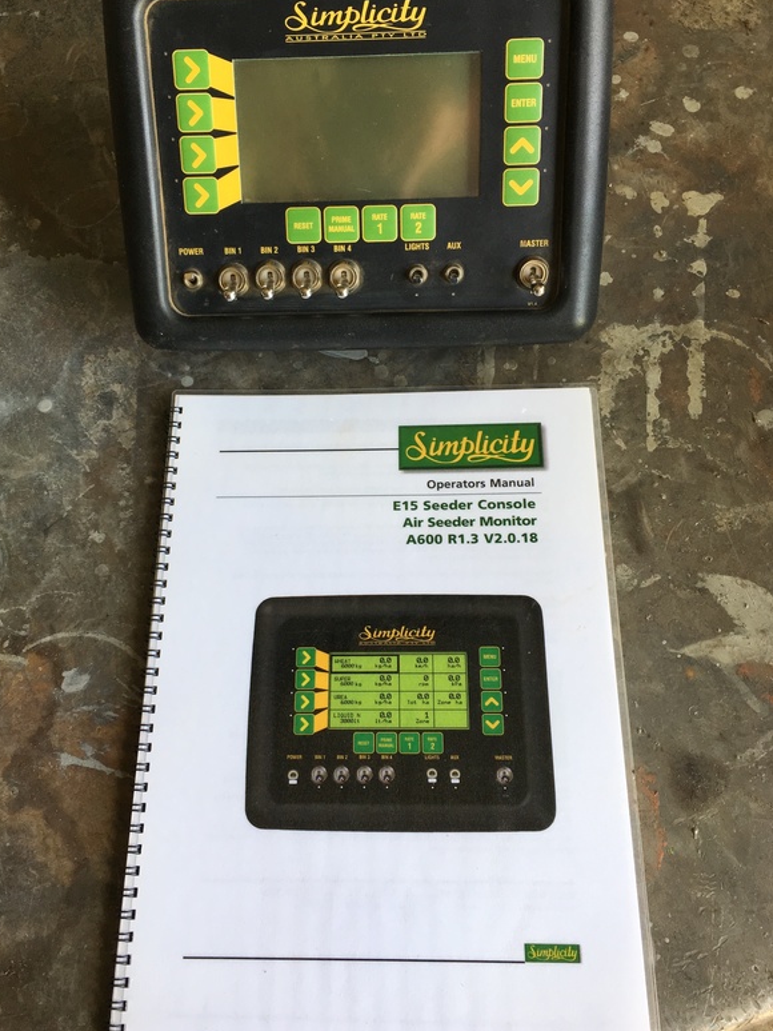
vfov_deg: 55.3
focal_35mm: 33
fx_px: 982
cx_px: 355
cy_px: 491
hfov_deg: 42.9
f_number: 2.2
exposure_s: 1/100
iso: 40
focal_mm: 4.15
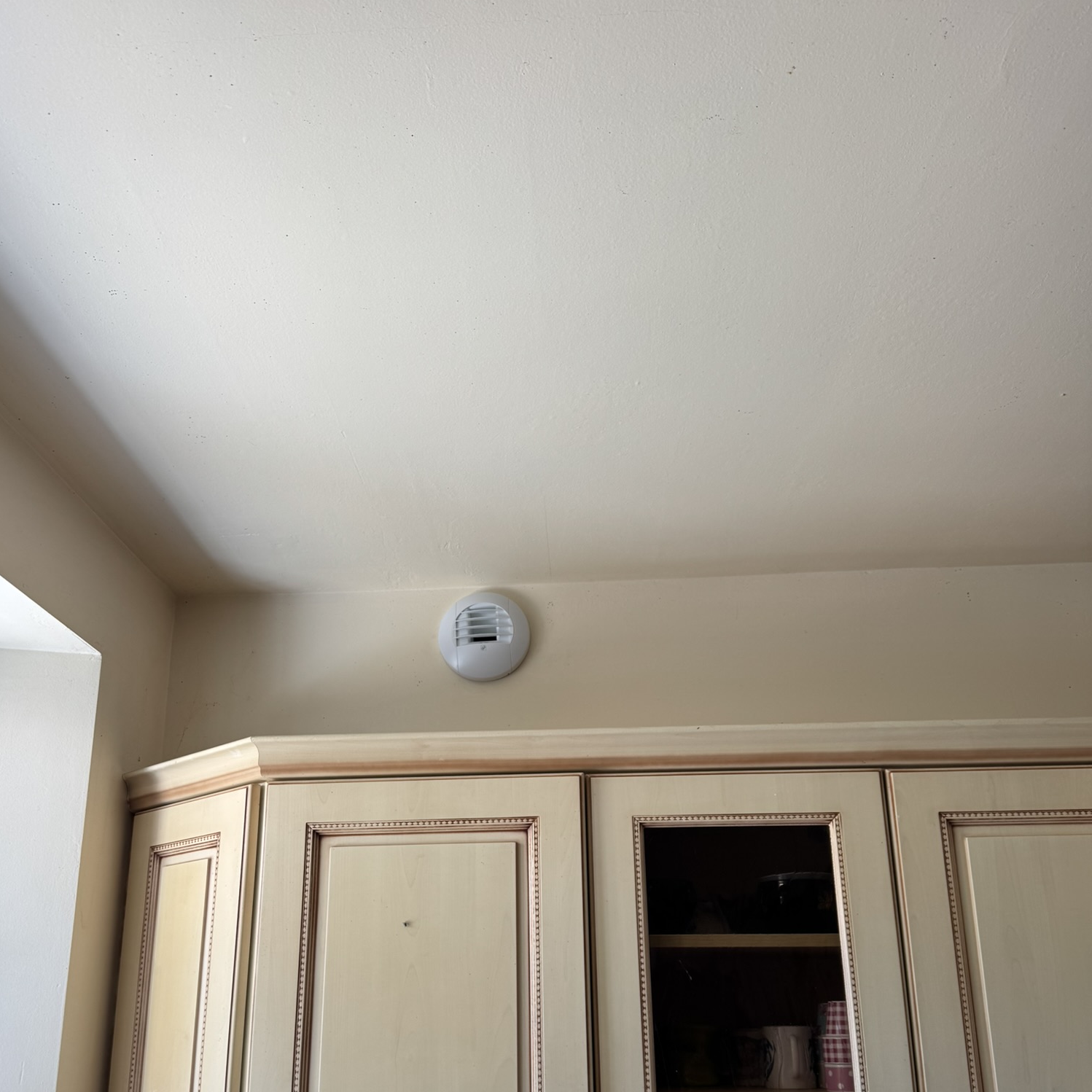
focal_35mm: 29
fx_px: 1035
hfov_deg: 55.6
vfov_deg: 54.4
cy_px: 736
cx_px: 534
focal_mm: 6.76
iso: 64
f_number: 1.78
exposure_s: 1/121
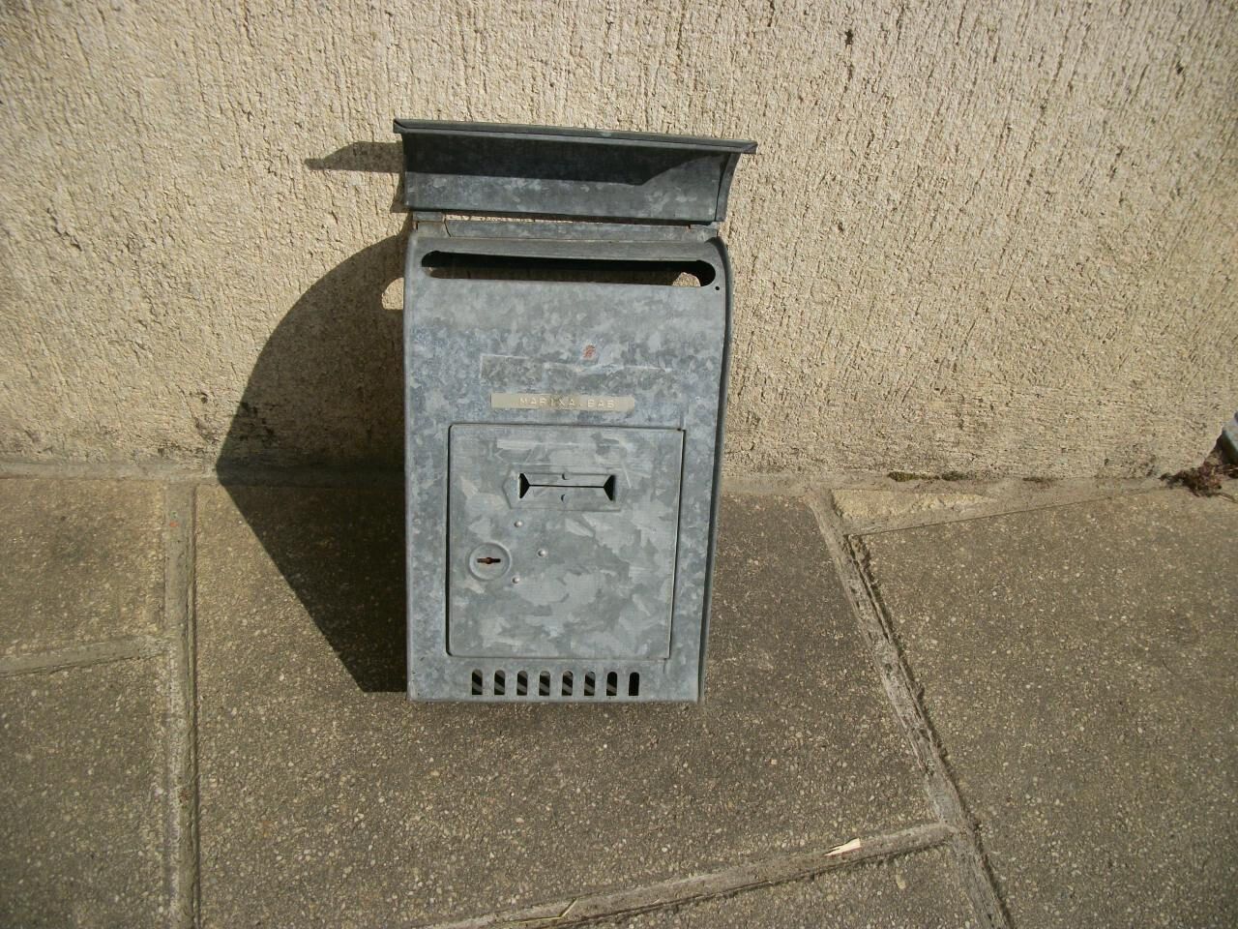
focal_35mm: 32
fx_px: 1144
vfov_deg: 44.2
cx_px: 619
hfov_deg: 56.8
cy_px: 464
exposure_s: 1/400
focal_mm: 5.7
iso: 80
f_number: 8.8
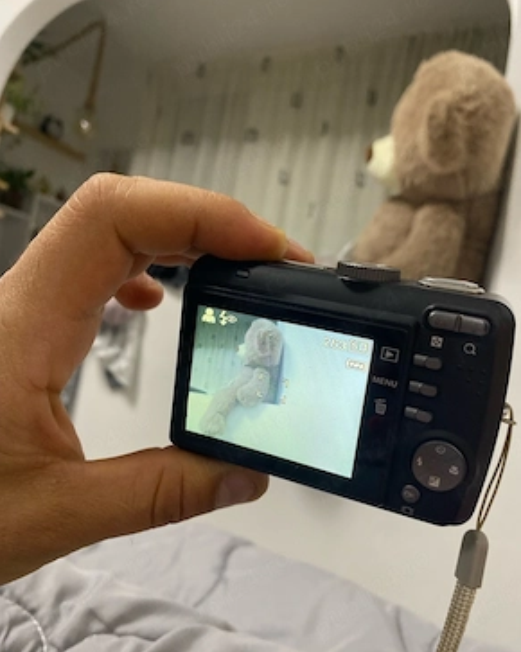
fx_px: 540
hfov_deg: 51.5
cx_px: 268
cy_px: 336
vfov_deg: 62.2
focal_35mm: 28
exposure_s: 1/50
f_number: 1.8
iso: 320
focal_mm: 4.25
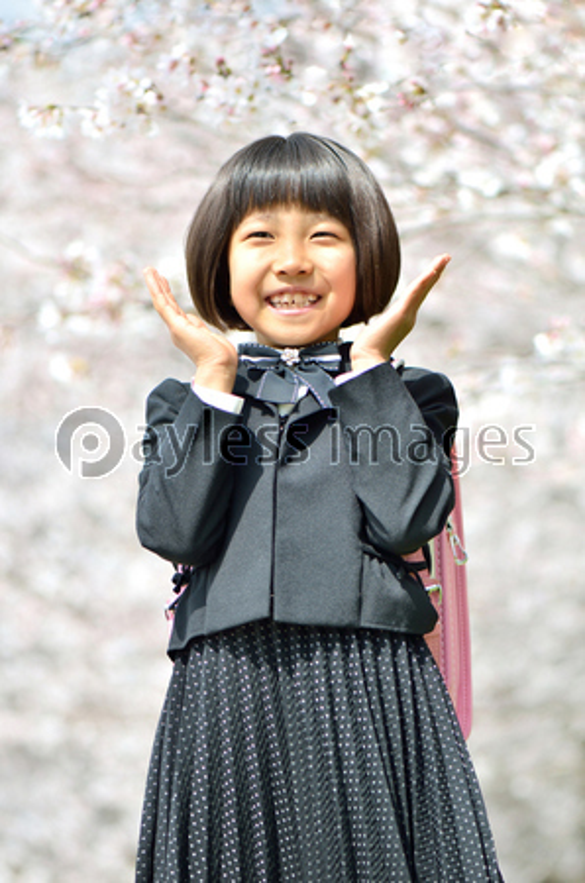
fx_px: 3857
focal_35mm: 158
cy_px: 442
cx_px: 292
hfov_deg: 8.7
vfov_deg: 13.1
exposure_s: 1/800
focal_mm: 105
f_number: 3.5
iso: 100
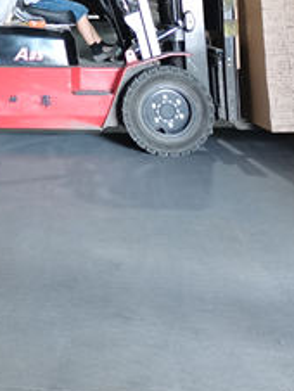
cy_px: -78
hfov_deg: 15.1
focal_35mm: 92
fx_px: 1040
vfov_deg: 20.0
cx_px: -123
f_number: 1.8
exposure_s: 1/33.3
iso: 400
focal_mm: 5.58
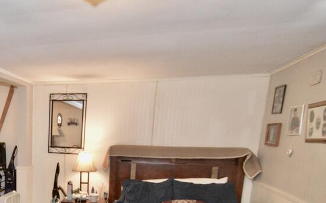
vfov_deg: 38.3
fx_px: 266
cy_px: 191
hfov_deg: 56.0
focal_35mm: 30
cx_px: 44
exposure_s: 1/60
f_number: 4
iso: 3200
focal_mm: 10
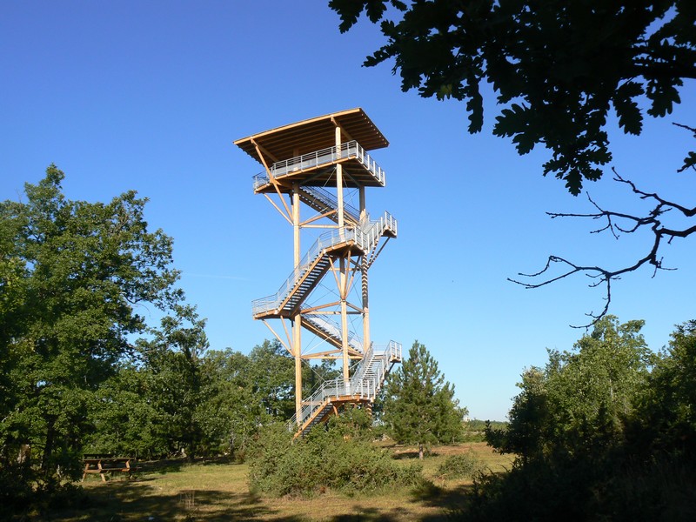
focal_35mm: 36
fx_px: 724
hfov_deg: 51.4
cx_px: 348
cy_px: 261
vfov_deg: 39.7
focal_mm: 6
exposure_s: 1/400
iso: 80
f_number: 6.3
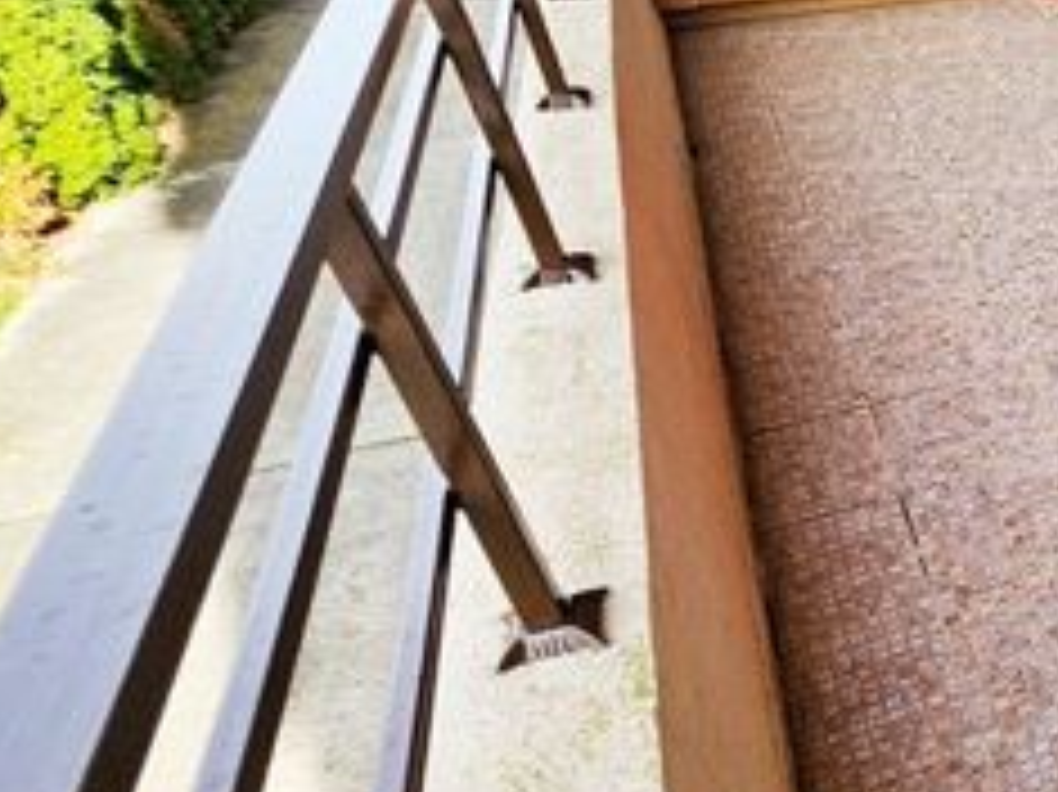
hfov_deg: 30.9
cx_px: 1510
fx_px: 1191
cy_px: 387
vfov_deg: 36.8
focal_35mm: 39
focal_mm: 1.7
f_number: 2.2
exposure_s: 1/282
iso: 32
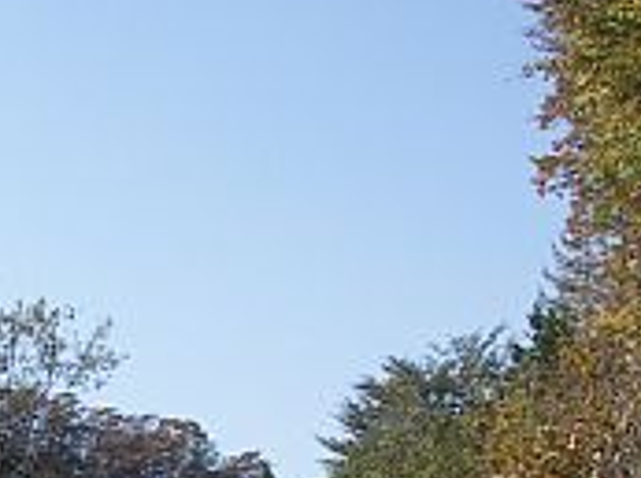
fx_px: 2125
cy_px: 711
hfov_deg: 16.3
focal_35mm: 115
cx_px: -189
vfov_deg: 12.2
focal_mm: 8.1
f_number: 5.6
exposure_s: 1/250
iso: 50
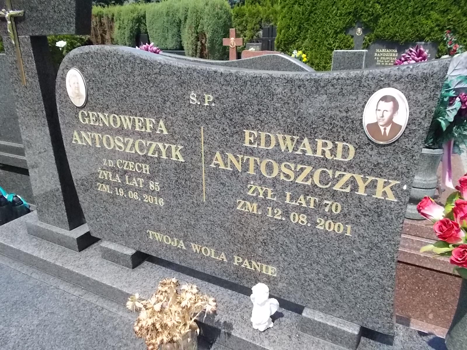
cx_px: 234
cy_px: 175
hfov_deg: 67.3
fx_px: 351
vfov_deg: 53.1
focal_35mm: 26
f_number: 8
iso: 400
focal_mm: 4.6
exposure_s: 1/500
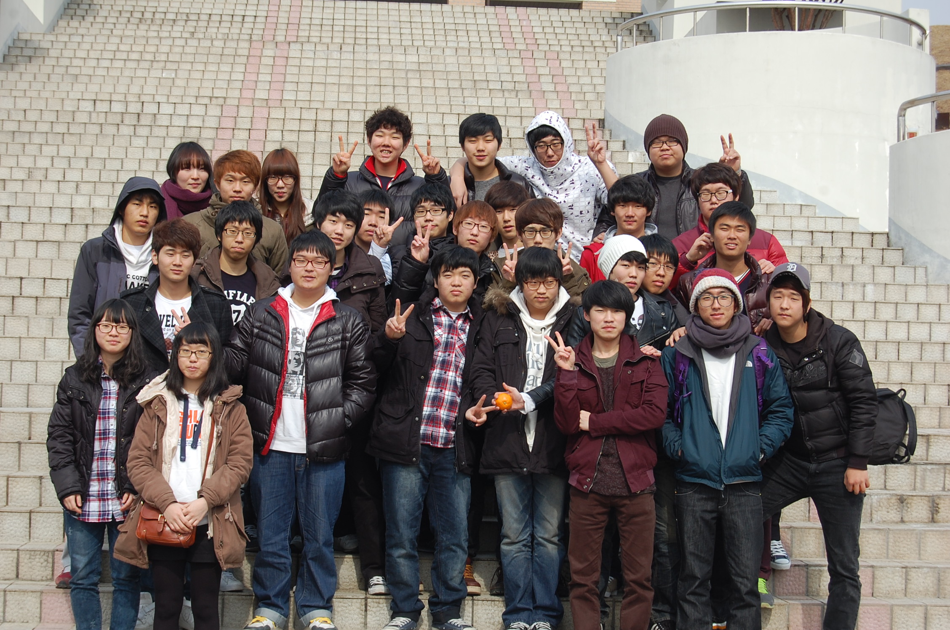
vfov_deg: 18.9
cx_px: 475
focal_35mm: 72
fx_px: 1897
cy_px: 315
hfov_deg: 28.1
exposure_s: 1/250
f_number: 8
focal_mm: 48
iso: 200
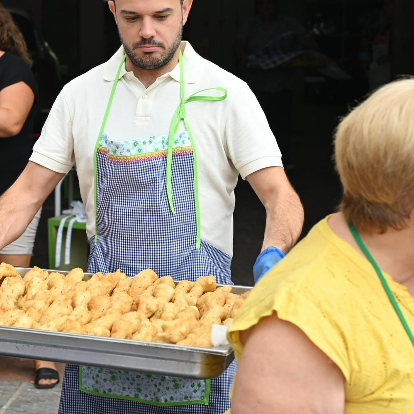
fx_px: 1069
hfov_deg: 21.8
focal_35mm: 79
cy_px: 193
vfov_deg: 21.9
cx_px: 114
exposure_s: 1/200
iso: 100
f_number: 4
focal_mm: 39
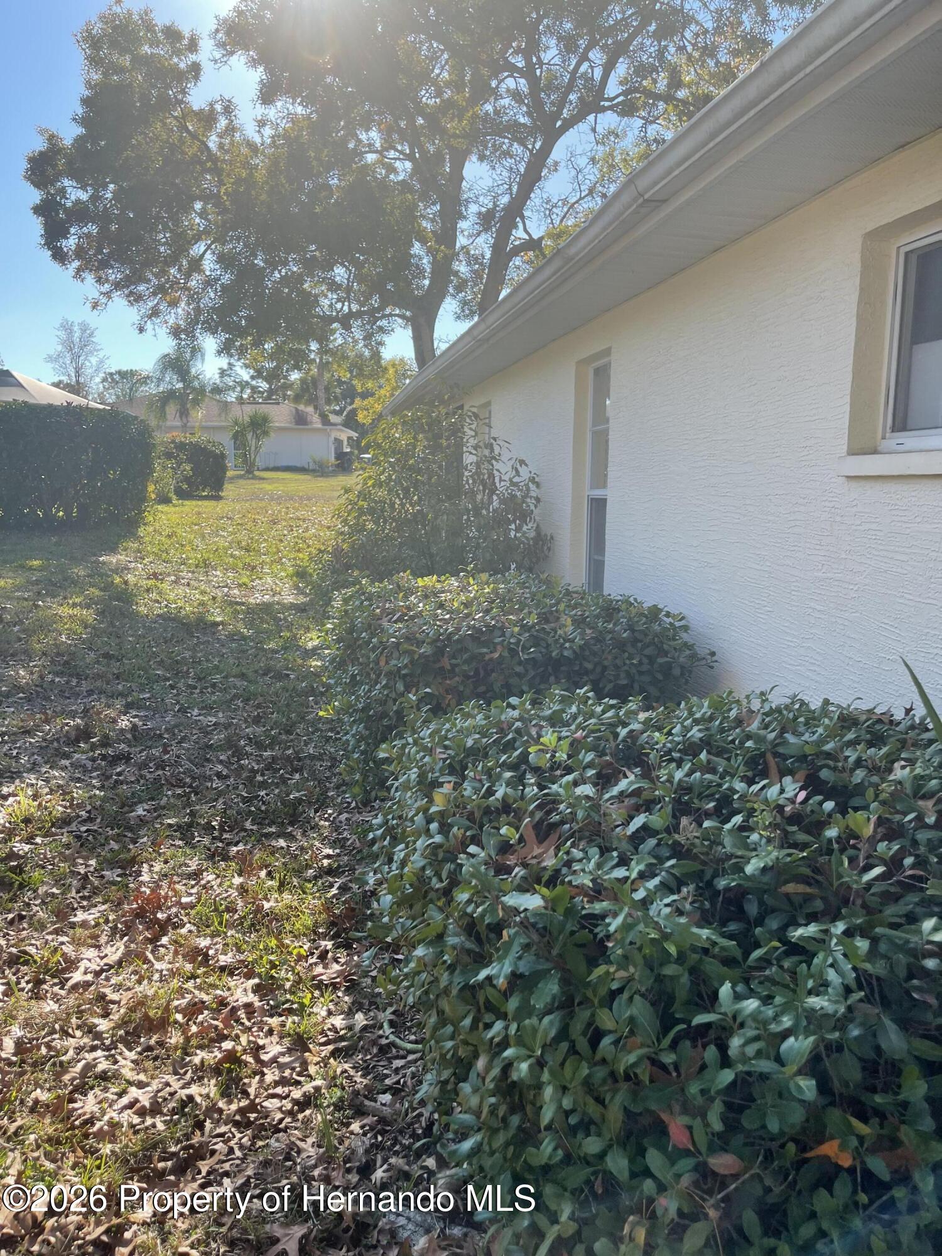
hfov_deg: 54.9
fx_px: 907
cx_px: 471
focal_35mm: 25
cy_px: 628
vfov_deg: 69.4
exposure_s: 1/1119
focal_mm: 5.1
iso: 32
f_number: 1.6
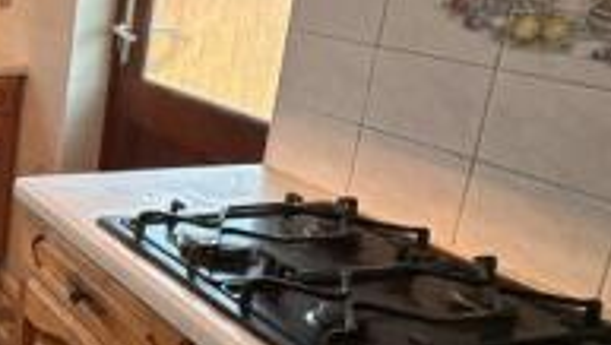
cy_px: 100
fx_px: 746
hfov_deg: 33.7
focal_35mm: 46
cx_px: -163
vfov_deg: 25.8
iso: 80
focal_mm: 2.22
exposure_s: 1/100
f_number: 2.2
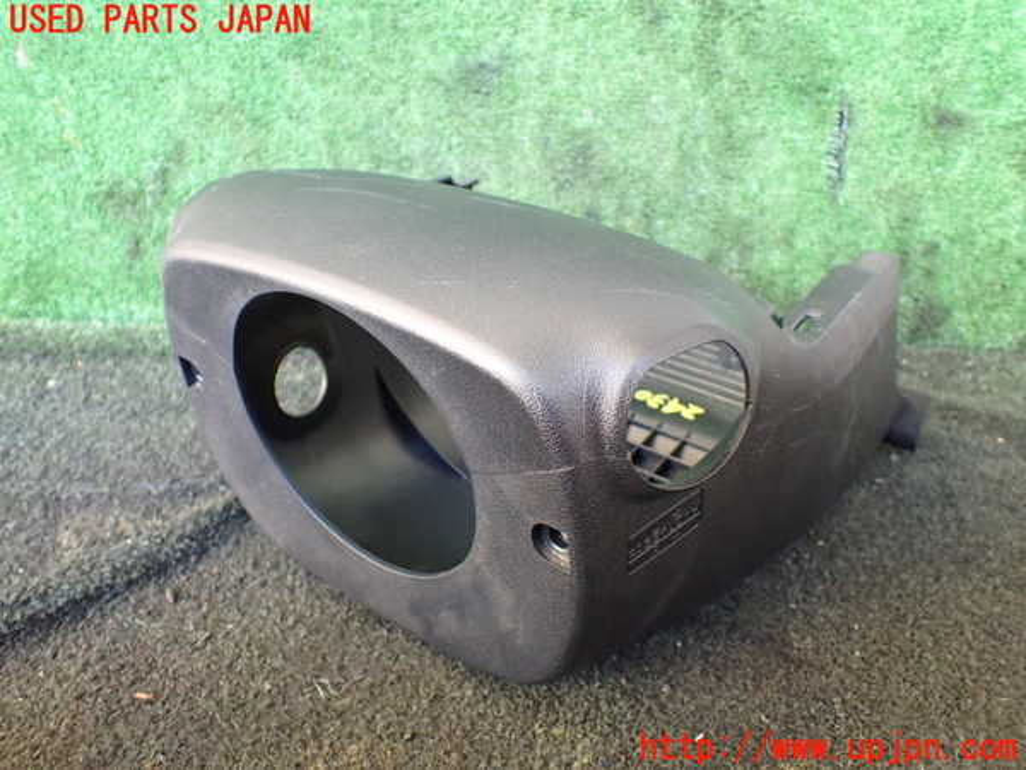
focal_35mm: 30
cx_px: 513
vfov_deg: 46.8
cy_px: 385
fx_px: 889
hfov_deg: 60.0
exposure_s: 1/80
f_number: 2.3
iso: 800
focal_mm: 5.4
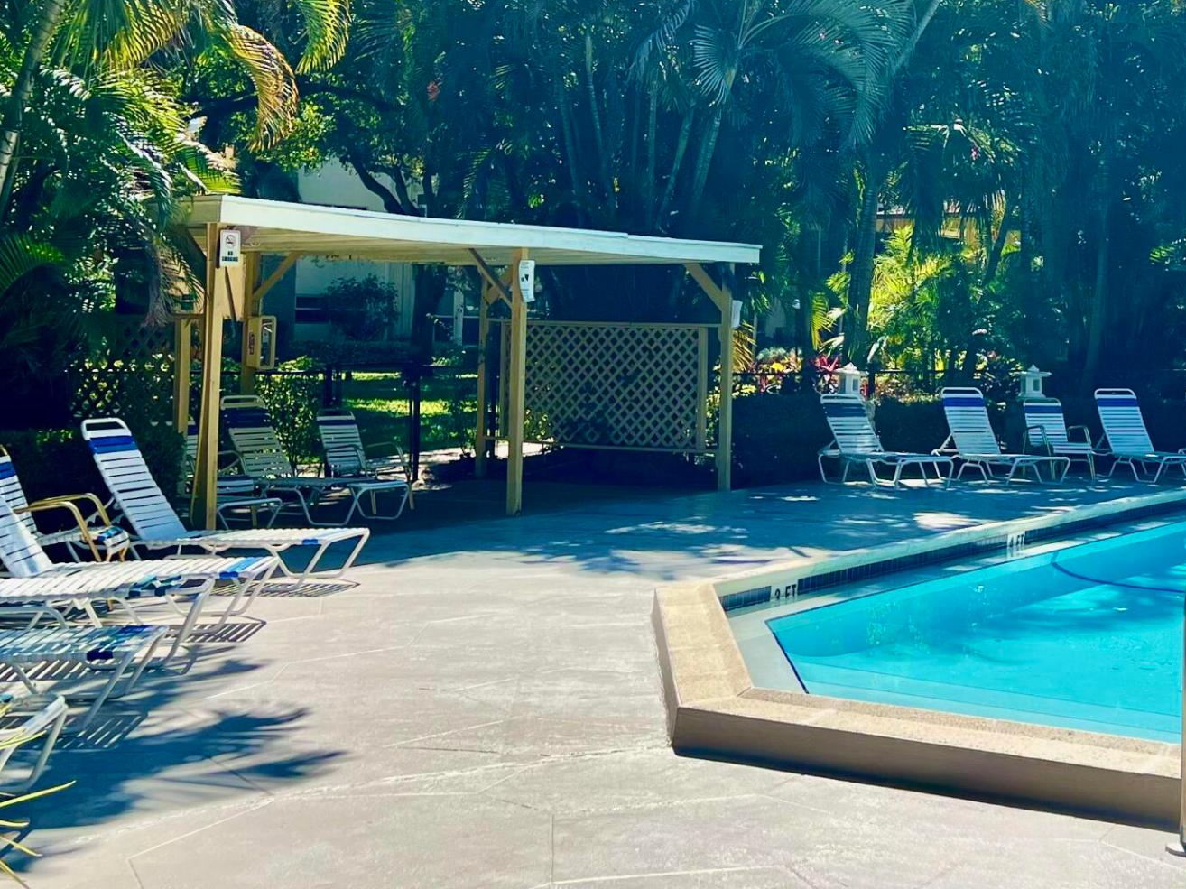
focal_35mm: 57
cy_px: 261
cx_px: 722
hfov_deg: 33.7
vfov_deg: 25.4
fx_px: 1953
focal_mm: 5.7
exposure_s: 1/5076
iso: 50
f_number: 1.5
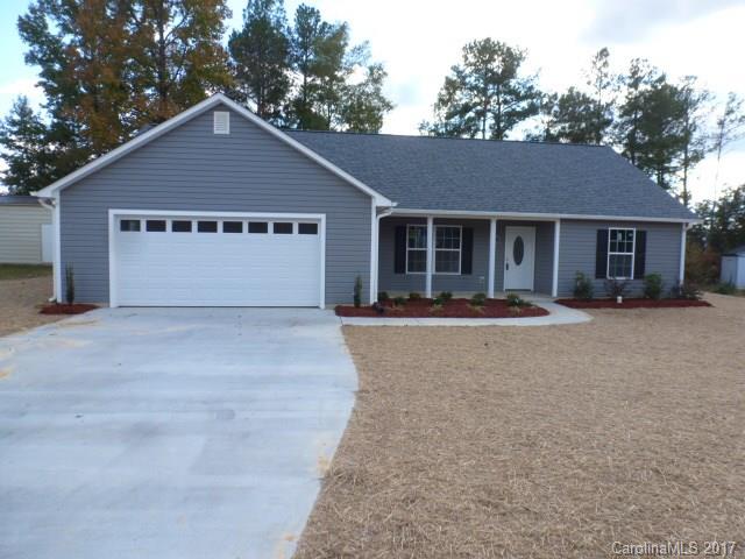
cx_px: 372
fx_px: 517
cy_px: 280
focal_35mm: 24
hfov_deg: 71.6
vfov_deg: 56.8
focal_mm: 4.3
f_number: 3.3
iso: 100
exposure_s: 1/250
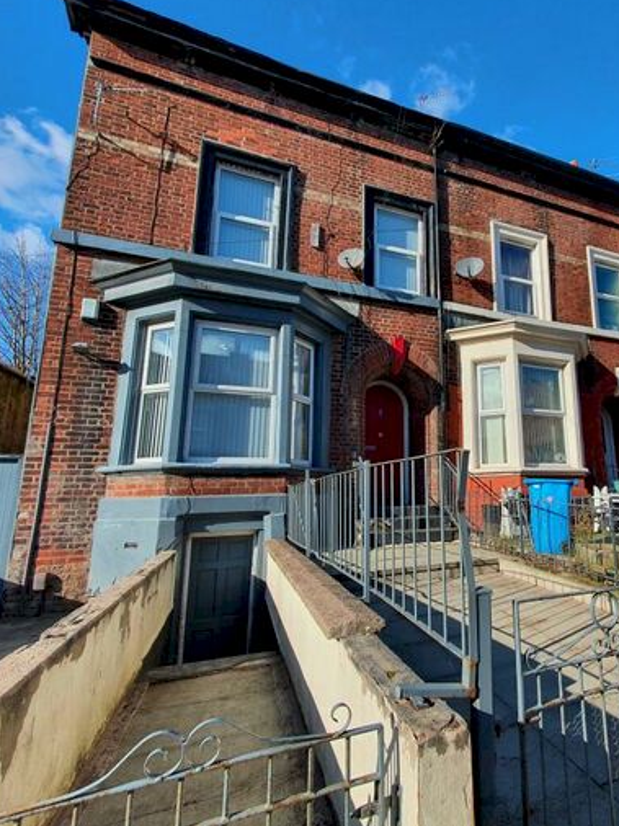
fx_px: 430
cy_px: 404
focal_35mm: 18
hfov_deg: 68.9
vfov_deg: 87.8
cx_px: 428
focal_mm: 1.8
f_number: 2.2
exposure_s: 1/1060
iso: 50
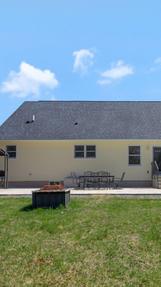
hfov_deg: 51.2
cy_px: 145
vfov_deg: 83.8
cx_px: 122
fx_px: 159
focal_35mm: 21
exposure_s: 1/2000
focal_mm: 7
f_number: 3.2
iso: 200
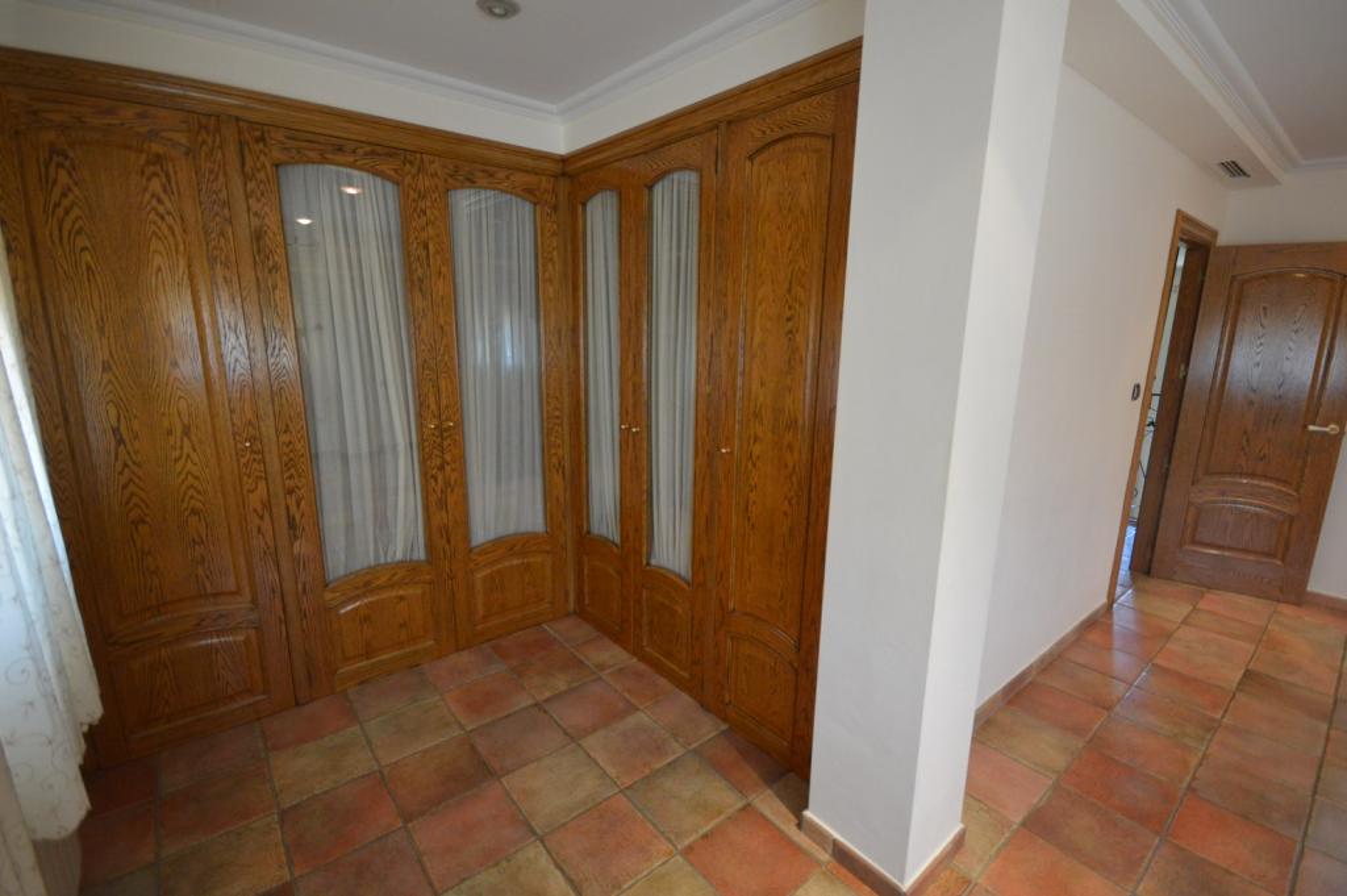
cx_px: 674
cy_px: 448
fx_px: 561
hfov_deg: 100.4
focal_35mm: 15
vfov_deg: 77.2
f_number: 4
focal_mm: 10
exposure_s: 1/60
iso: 1800
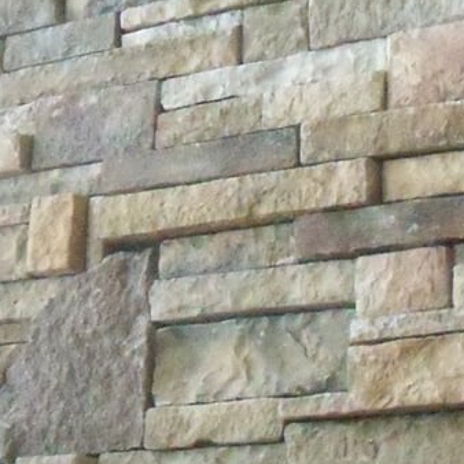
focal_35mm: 122
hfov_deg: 14.3
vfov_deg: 14.3
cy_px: 220
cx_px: 222
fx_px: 1850
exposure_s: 1/25
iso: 1600
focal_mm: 6.2
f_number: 3.5
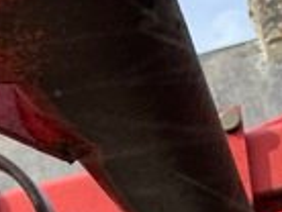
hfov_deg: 15.4
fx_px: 849
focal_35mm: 104
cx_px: -270
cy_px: 400
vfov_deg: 12.8
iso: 100
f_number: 1.78
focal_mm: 6.76
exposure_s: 1/2110
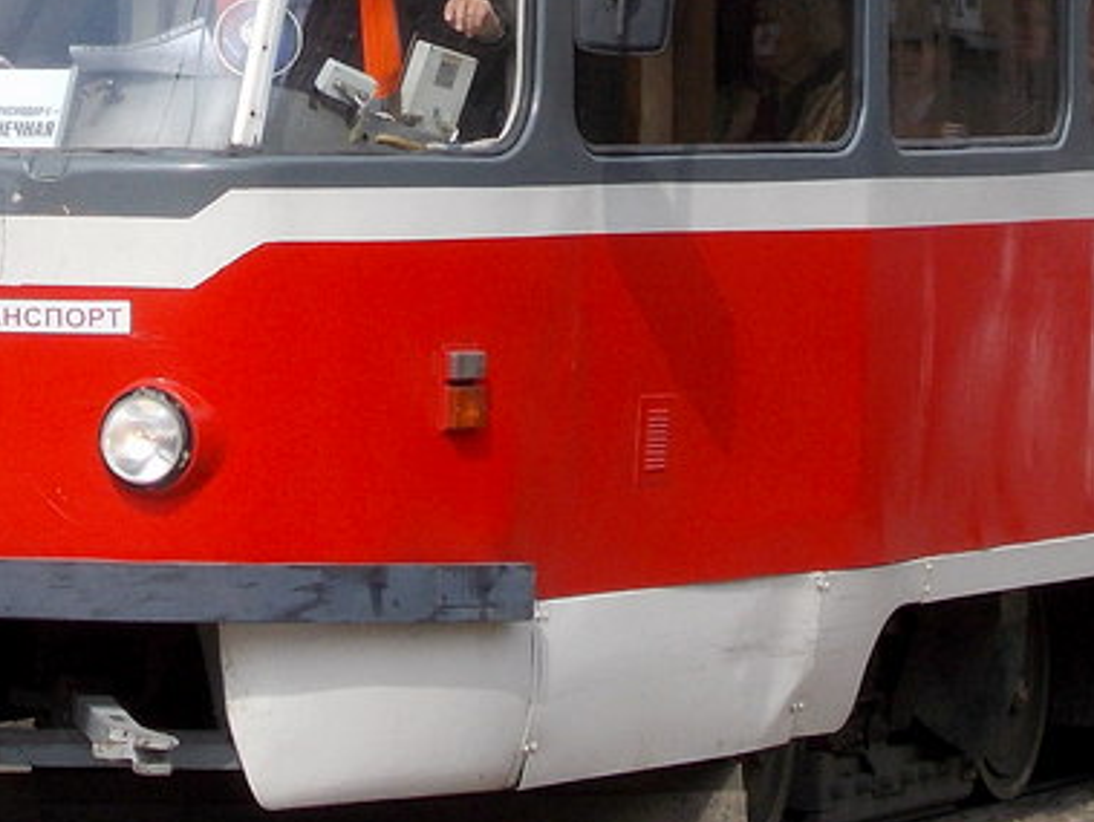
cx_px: 479
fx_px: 8604
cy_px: -306
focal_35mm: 272
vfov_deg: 5.4
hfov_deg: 7.3
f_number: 6.3
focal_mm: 15.4
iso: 80
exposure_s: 1/320
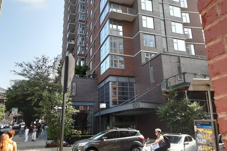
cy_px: 73
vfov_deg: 43.6
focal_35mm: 30
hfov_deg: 61.9
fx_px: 189
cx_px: 112
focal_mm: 2.9
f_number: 1.9
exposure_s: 1/248
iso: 40
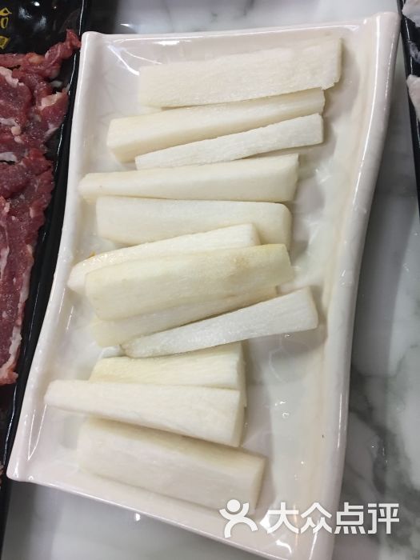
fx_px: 469
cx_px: 210
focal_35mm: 29
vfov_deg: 61.7
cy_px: 280
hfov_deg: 48.2
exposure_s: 1/17
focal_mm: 4.15
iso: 80
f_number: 2.2
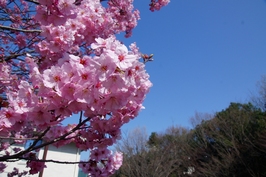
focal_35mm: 26
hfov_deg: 70.5
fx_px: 188
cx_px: 133
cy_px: 88
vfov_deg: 50.3
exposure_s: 1/320
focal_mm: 17
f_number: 11
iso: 200
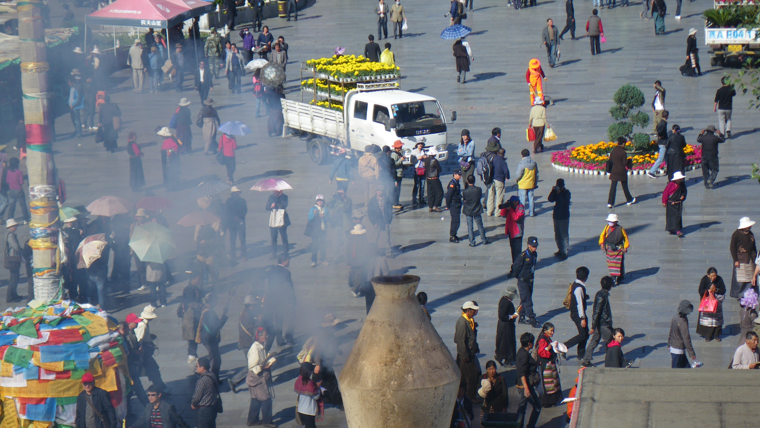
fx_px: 2539
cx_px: 382
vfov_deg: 9.6
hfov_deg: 17.0
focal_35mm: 126
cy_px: 255
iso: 50
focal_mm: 20.6
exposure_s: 1/250
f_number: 5.2
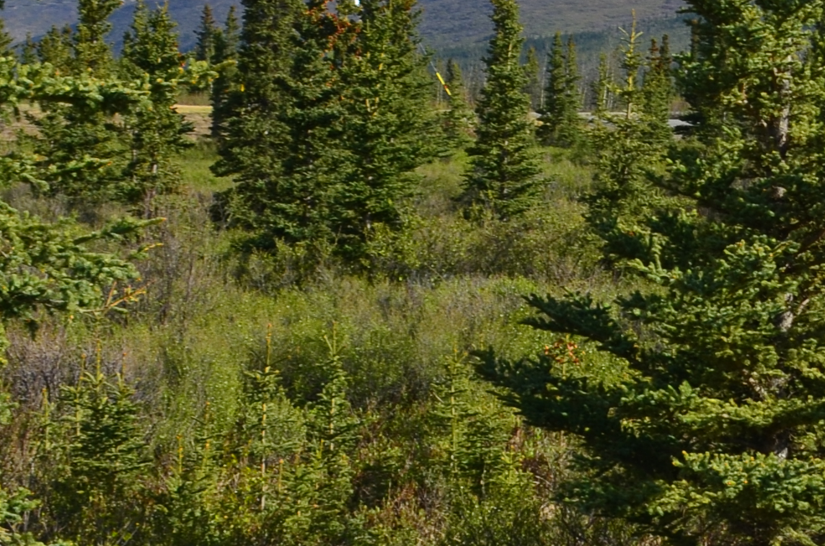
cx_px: 993
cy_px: -40
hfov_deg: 19.3
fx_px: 2286
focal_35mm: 100
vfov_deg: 13.4
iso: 125
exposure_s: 1/125
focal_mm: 18
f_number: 11
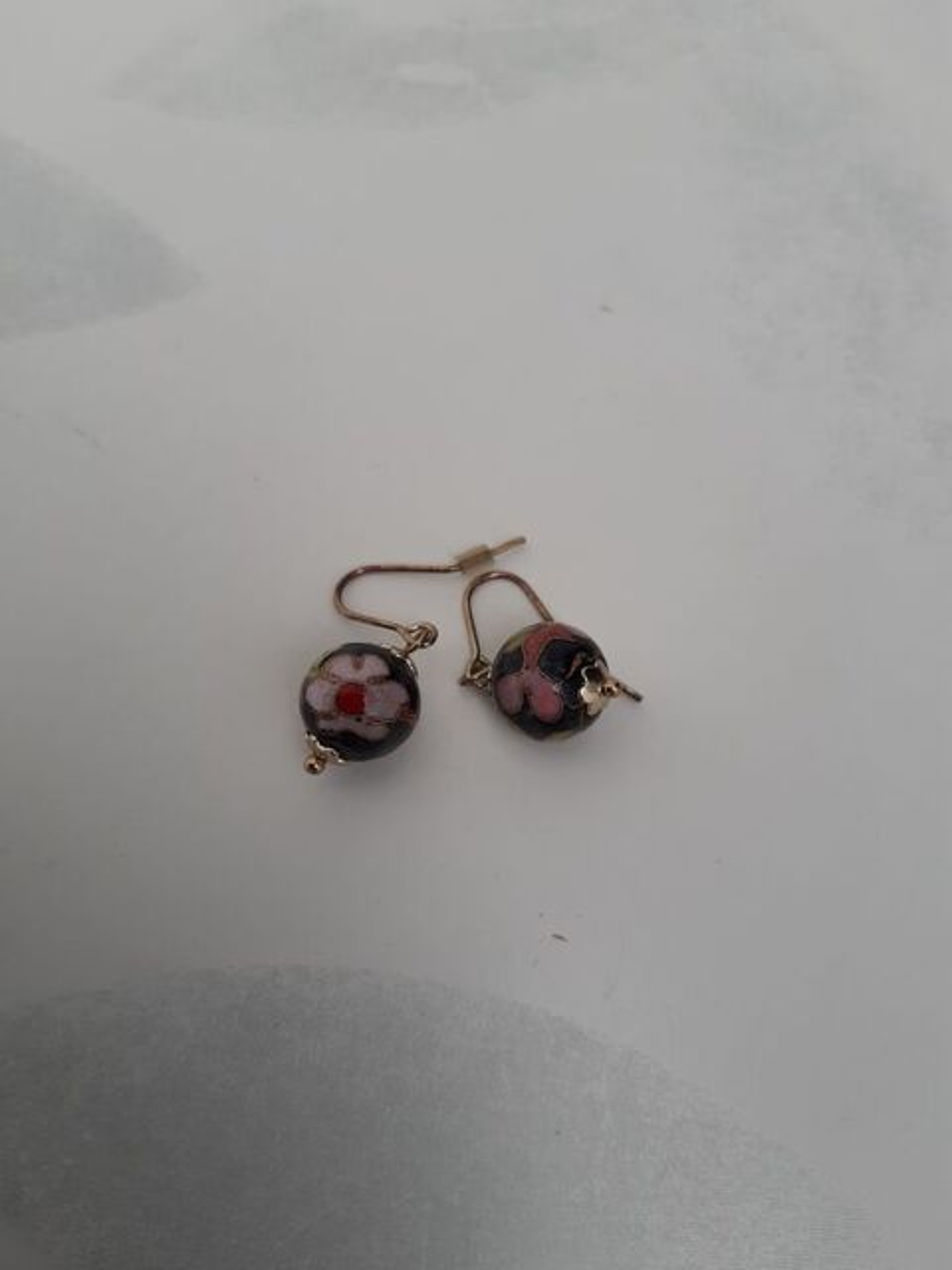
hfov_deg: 53.1
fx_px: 953
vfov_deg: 67.3
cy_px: 635
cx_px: 476
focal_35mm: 26
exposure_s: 1/117
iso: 40
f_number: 1.7
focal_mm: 3.92
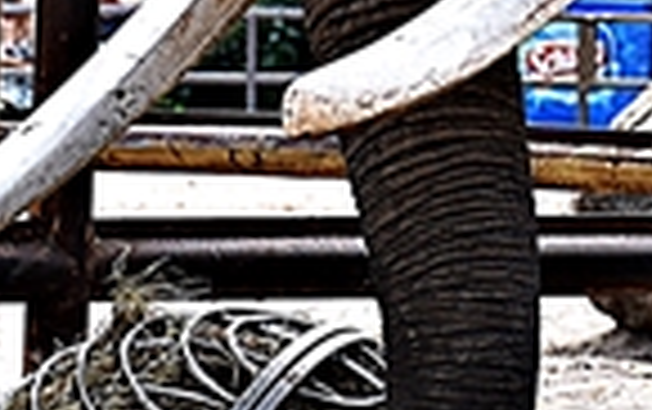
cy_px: -313
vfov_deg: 1.6
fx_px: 14385
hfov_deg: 2.6
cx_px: 967
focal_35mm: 809
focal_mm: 75
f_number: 5.6
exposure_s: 1/500
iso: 220
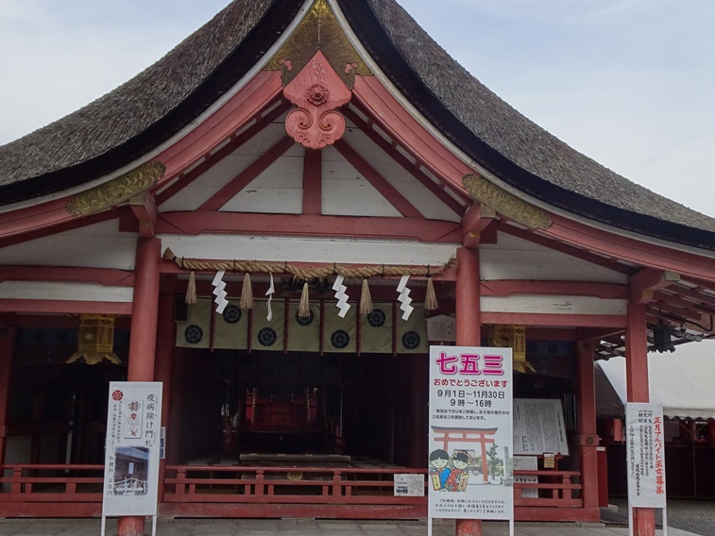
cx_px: 364
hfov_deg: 41.2
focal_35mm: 46
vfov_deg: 31.5
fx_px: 950
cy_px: 229
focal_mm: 5.79
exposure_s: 1/200
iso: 80
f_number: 4
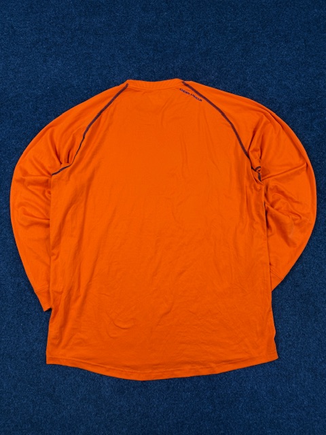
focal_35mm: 24
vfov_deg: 71.6
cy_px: 218
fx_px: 301
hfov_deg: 56.8
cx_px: 163
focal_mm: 6.76
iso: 125
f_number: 1.78
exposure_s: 1/100
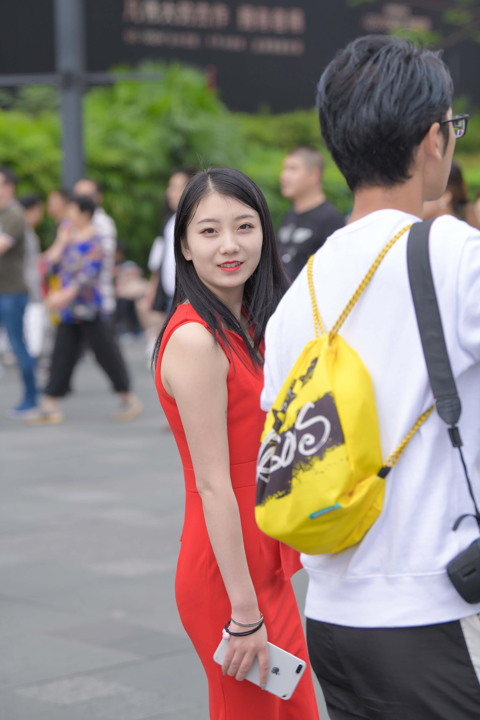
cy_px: 360
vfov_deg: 20.0
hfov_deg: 13.4
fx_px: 2040
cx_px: 240
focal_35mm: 102
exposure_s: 1/640
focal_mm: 102
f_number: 4
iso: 640
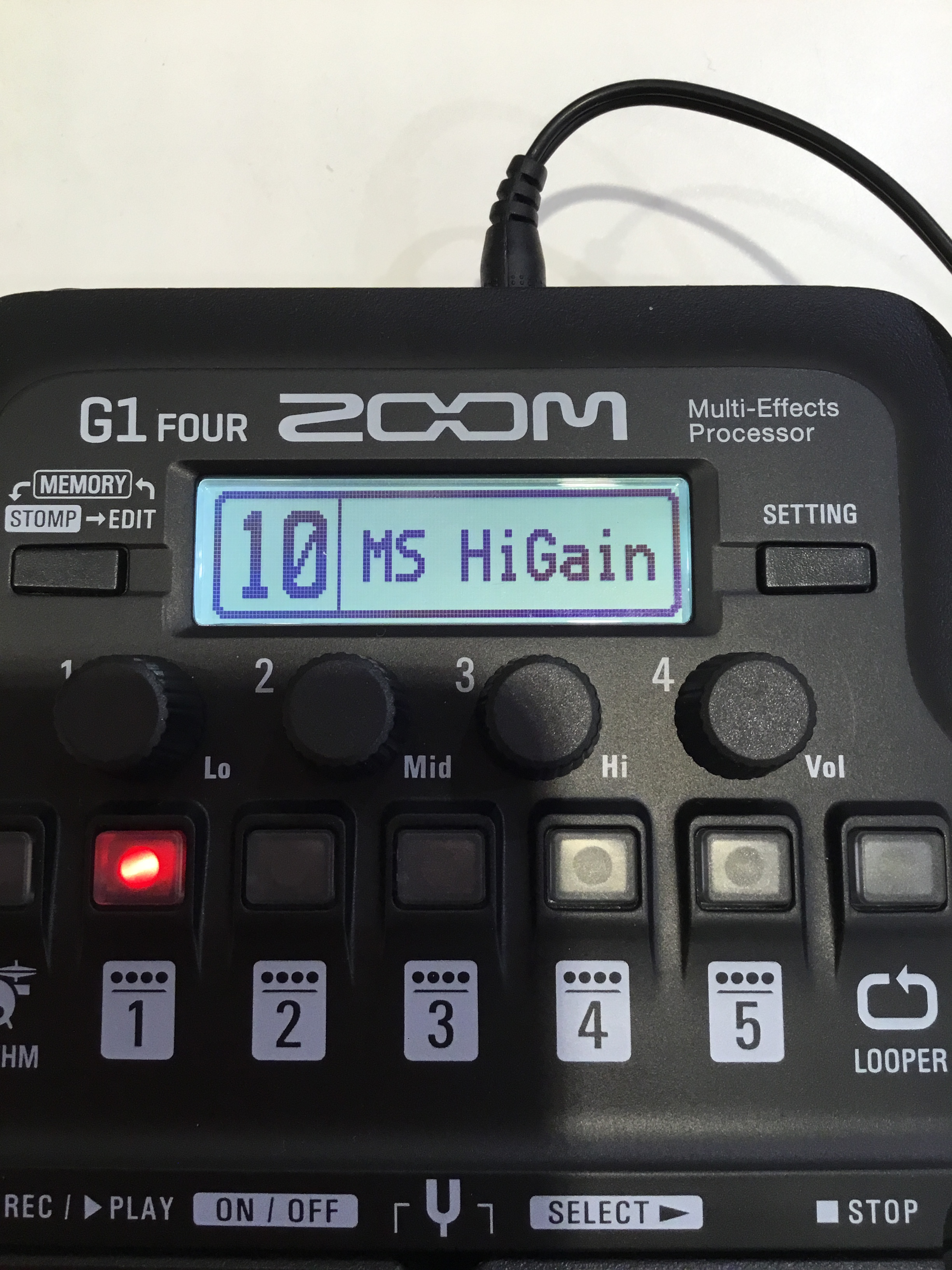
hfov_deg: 45.4
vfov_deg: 58.4
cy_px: 635
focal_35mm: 31
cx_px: 476
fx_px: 1137
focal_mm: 3.3
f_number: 2.4
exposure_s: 1/30
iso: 32
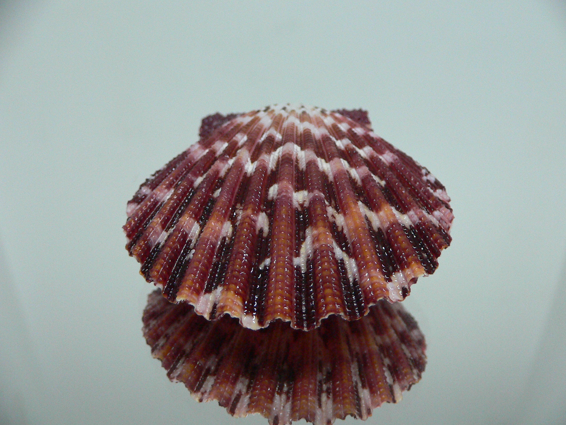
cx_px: 287
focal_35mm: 36
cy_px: 215
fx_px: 589
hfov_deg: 51.4
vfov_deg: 39.7
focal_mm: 4.6
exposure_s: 1/50
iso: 200
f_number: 2.8
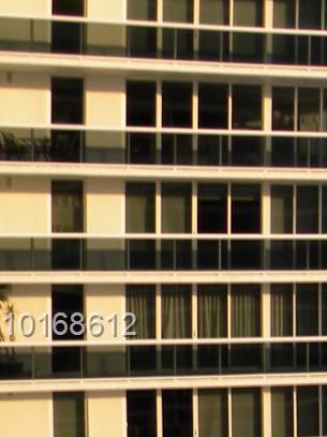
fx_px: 1386
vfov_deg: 17.8
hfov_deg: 11.0
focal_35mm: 110
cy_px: 326
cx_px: 832
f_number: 3.5
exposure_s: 1/188
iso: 80
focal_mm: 5
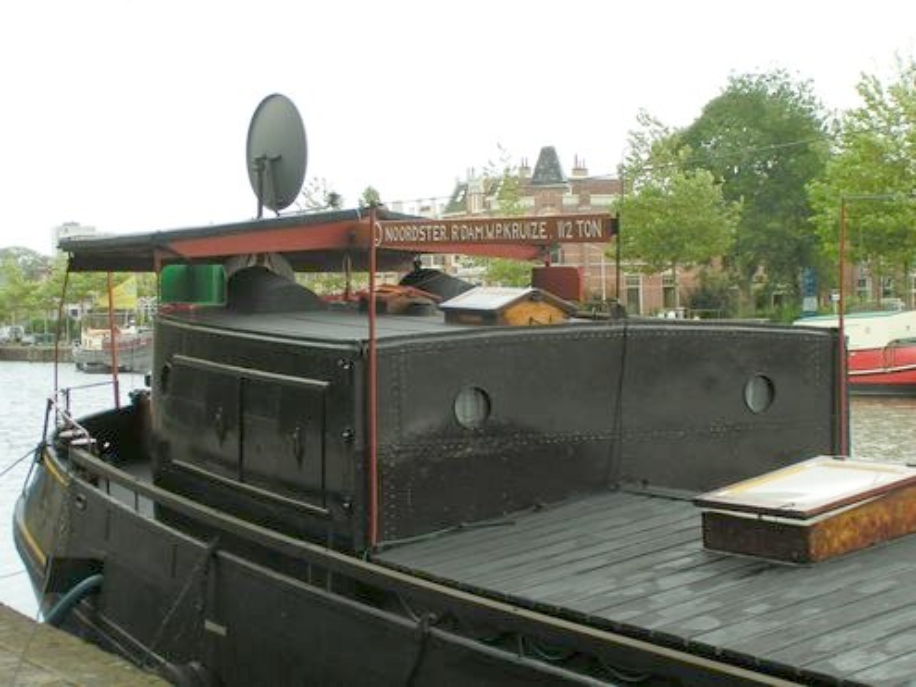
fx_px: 1720
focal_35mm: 65
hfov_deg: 29.8
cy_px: 344
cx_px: 458
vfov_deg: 22.6
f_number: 5
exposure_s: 1/200
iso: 50
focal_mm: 10
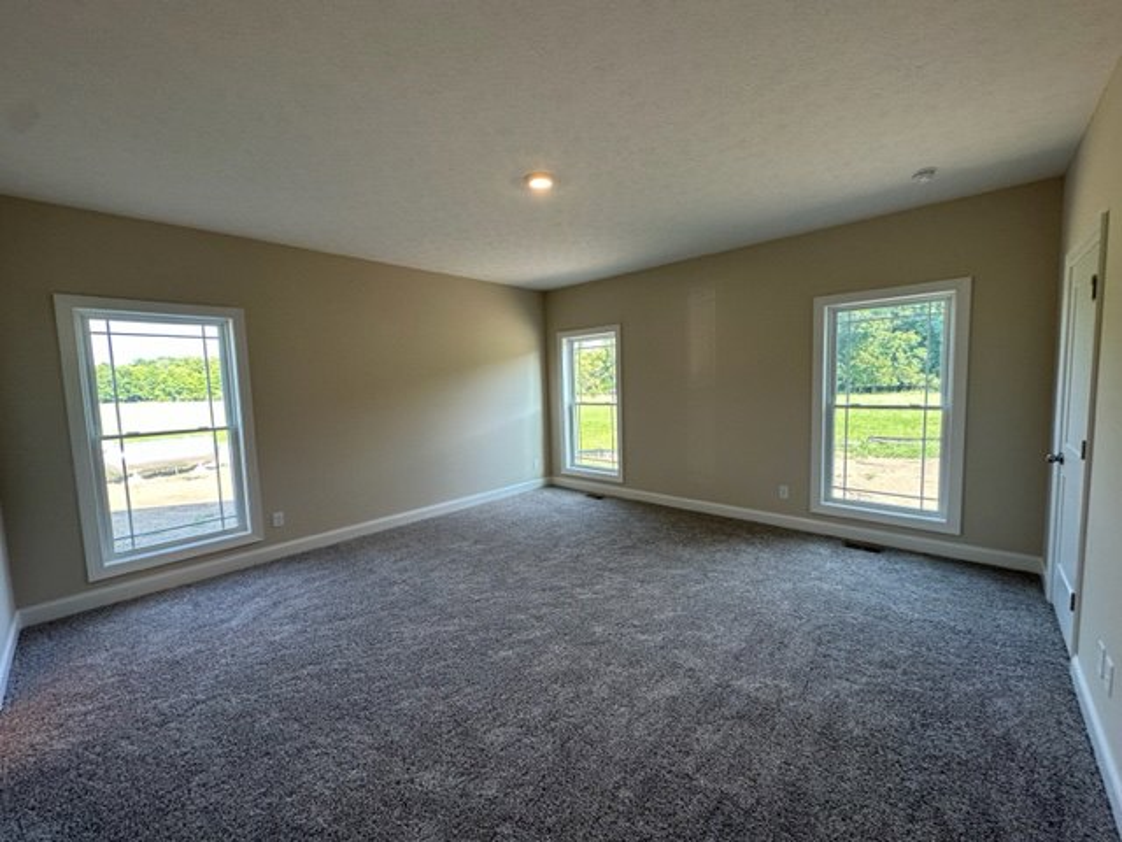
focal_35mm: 14
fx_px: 454
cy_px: 421
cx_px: 561
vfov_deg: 85.7
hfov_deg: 102.1
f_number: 2.2
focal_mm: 2.22
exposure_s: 1/120
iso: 100
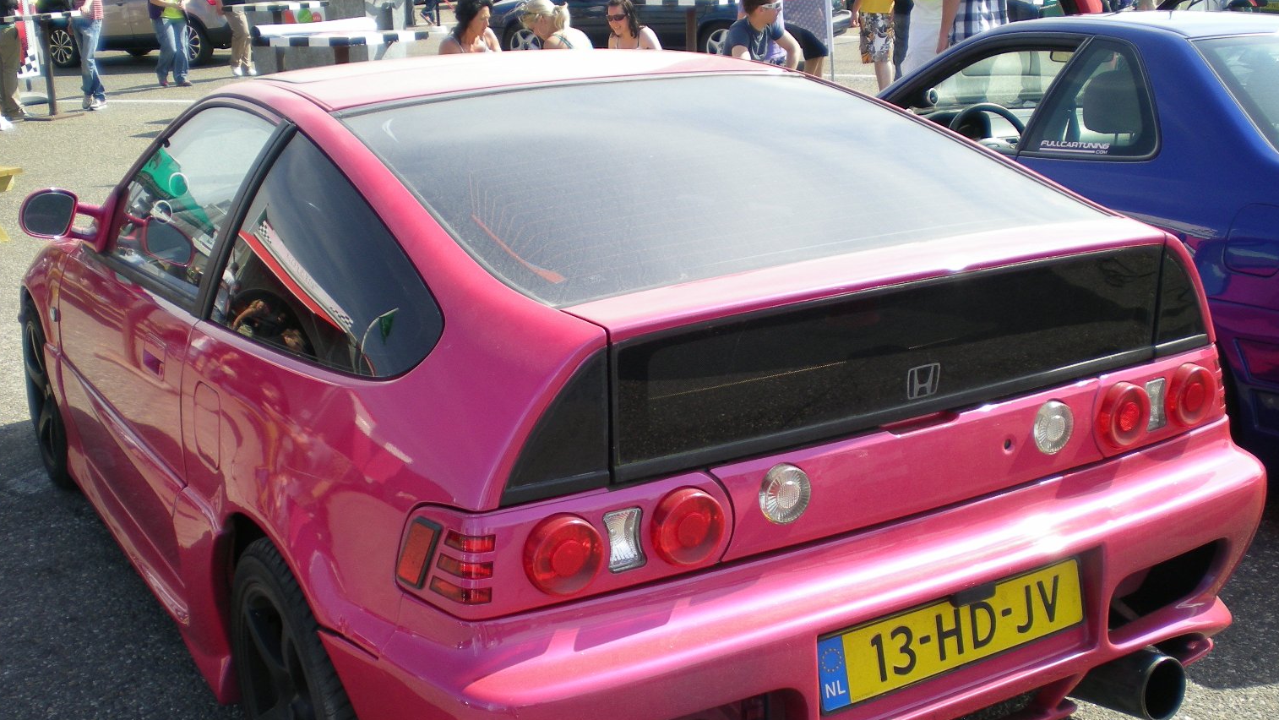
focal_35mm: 42
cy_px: 466
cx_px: 637
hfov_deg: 48.4
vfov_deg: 28.2
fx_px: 1425
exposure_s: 1/266
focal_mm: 6.3
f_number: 3.1
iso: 50
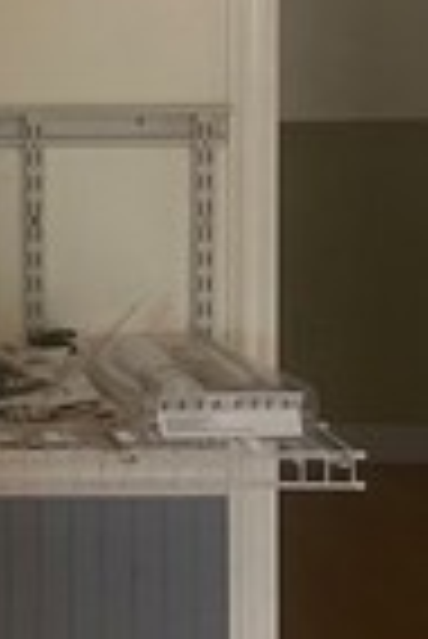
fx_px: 2170
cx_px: -698
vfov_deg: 16.4
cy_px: -4
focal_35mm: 122
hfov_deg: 9.6
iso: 160
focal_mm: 5.7
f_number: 1.5
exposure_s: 1/60
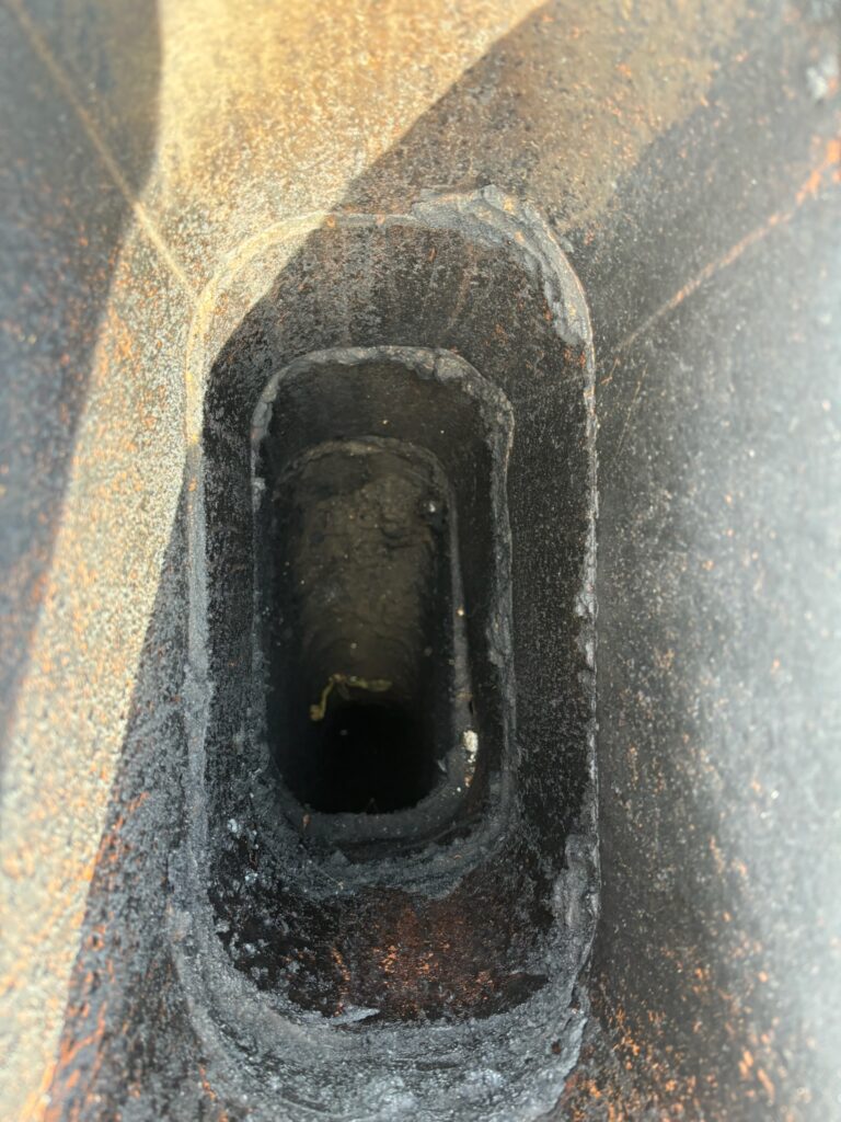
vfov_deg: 67.3
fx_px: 842
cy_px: 561
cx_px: 420
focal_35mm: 26
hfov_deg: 53.1
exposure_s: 1/77
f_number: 1.6
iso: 125
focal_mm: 5.96
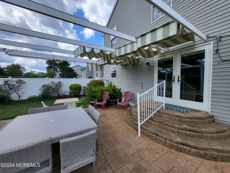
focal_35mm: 13
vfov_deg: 89.9
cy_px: 86
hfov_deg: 106.2
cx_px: 115
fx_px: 86
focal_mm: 1.74
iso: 32
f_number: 2.2
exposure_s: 1/671
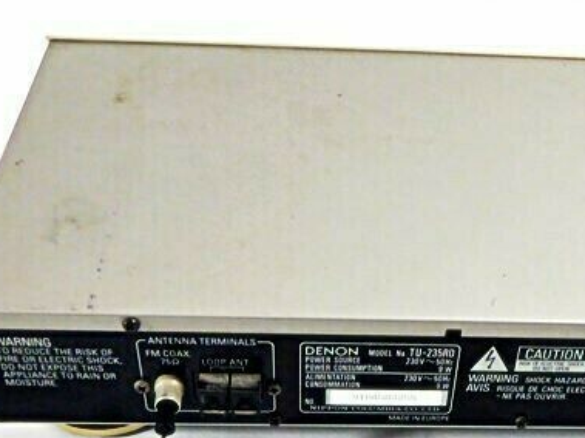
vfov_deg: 24.7
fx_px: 963
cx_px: 401
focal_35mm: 57
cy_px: 417
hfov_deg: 33.4
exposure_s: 1/50
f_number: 3.3
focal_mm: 4.3
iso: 400
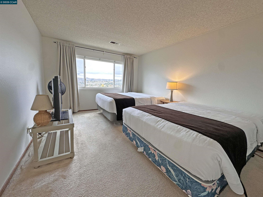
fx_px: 106
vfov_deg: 85.7
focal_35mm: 14
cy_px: 98
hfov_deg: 102.1
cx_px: 132
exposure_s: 1/120
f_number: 2.2
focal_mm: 2.22
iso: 100
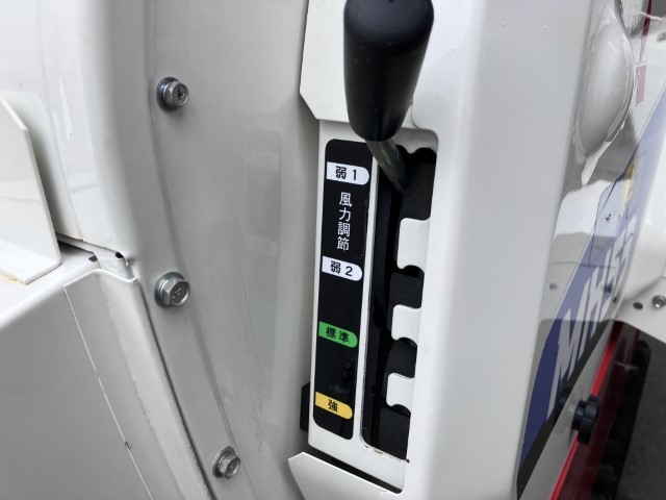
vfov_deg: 49.7
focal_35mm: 28
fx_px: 539
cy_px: 250
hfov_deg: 63.4
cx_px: 333
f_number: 1.8
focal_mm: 3.99
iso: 32
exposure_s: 1/810
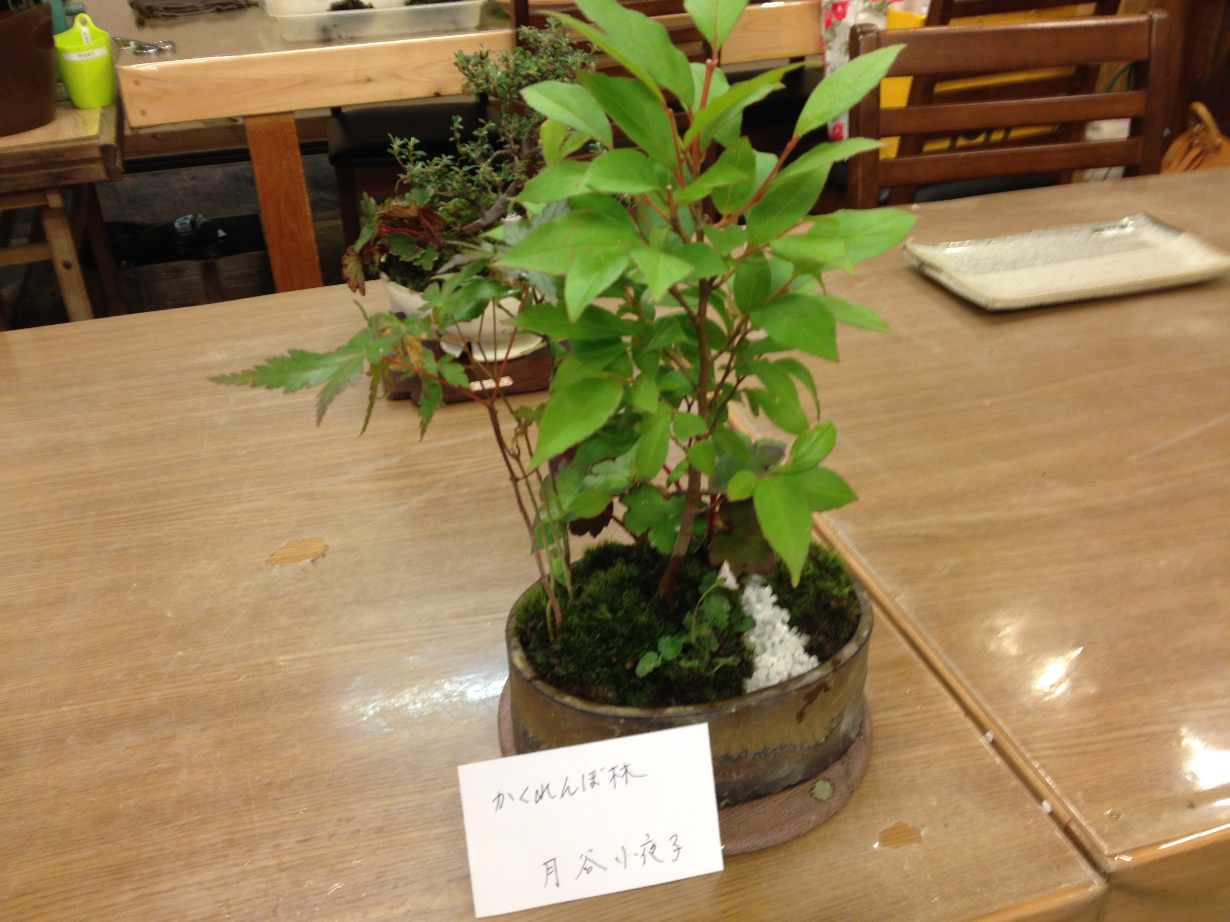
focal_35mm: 35
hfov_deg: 52.6
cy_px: 461
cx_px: 615
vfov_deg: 40.7
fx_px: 1244
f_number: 2.4
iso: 100
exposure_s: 1/20
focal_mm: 4.28
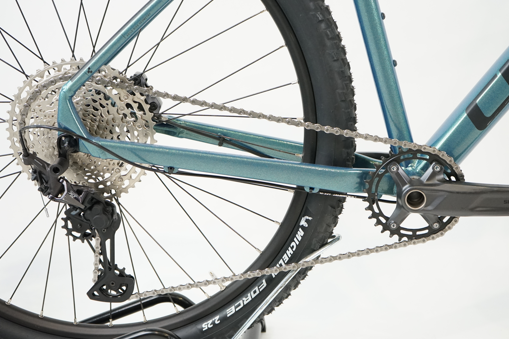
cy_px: 179
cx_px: 286
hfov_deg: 31.9
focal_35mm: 63
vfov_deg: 21.6
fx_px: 891
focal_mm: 54
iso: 2500
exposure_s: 1/200
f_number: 5.6
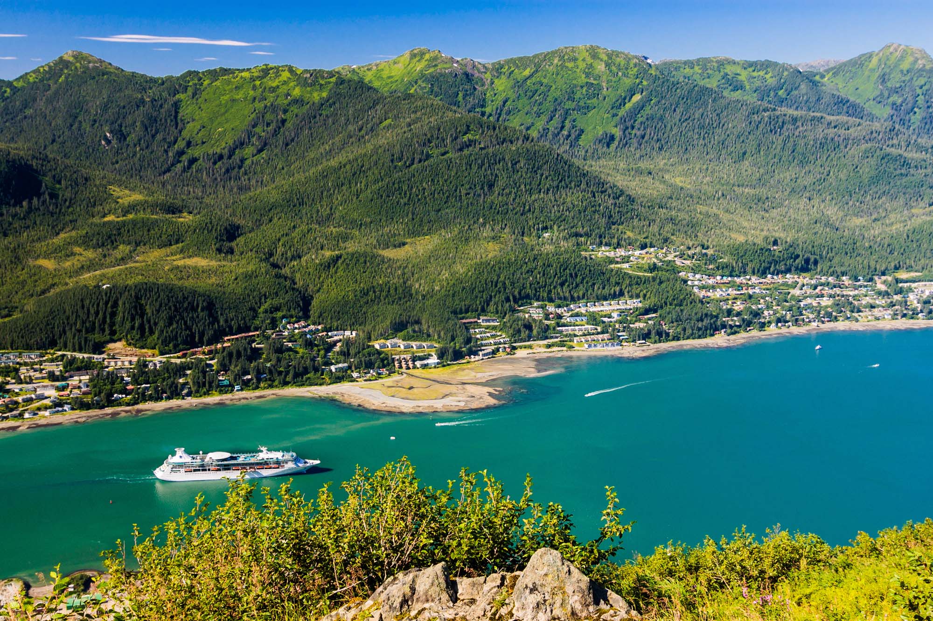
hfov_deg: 53.2
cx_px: 466
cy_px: 310
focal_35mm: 36
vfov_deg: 36.8
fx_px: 932
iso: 200
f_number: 8
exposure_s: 1/125
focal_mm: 24
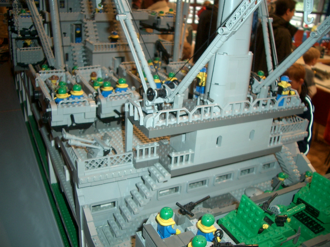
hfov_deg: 52.6
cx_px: 165
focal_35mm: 35
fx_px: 334
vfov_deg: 40.7
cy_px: 124
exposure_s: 1/40
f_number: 2.6
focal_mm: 5.8
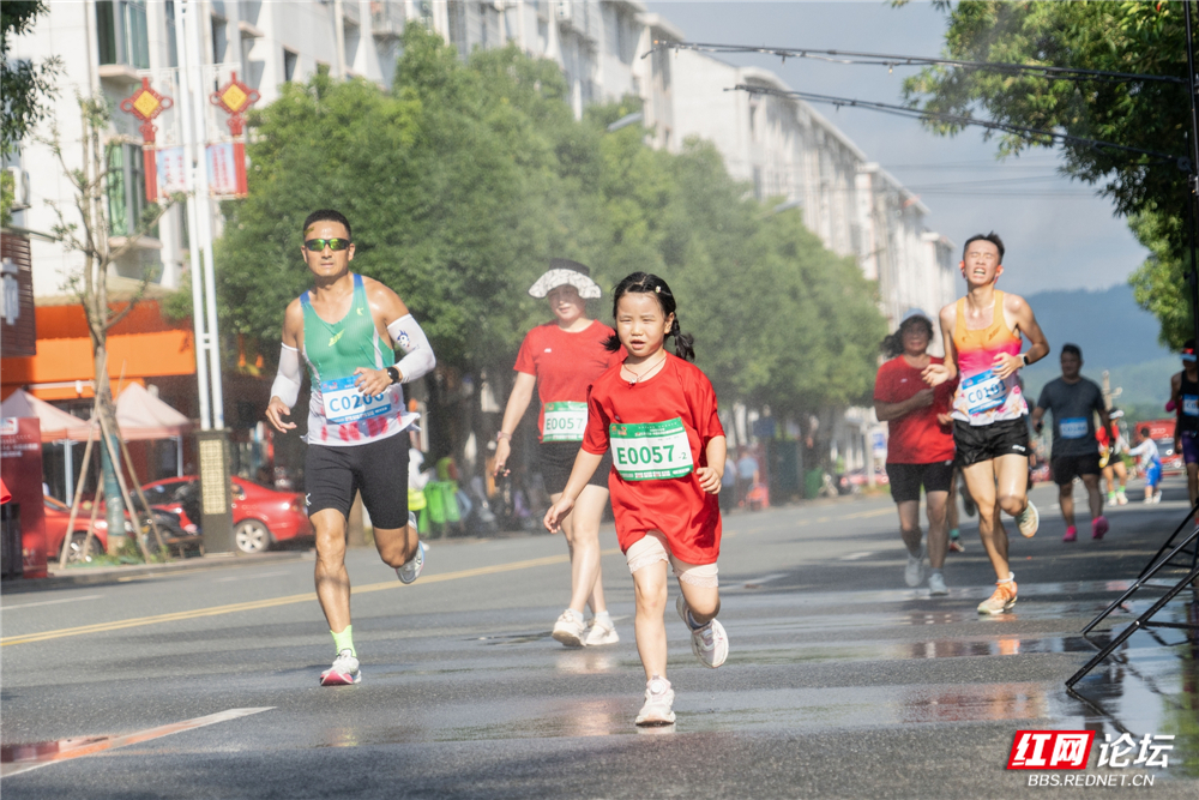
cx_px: 600
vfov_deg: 9.9
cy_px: 400
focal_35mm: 139
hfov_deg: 14.8
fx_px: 4630
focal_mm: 139
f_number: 6.3
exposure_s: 1/1000
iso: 400
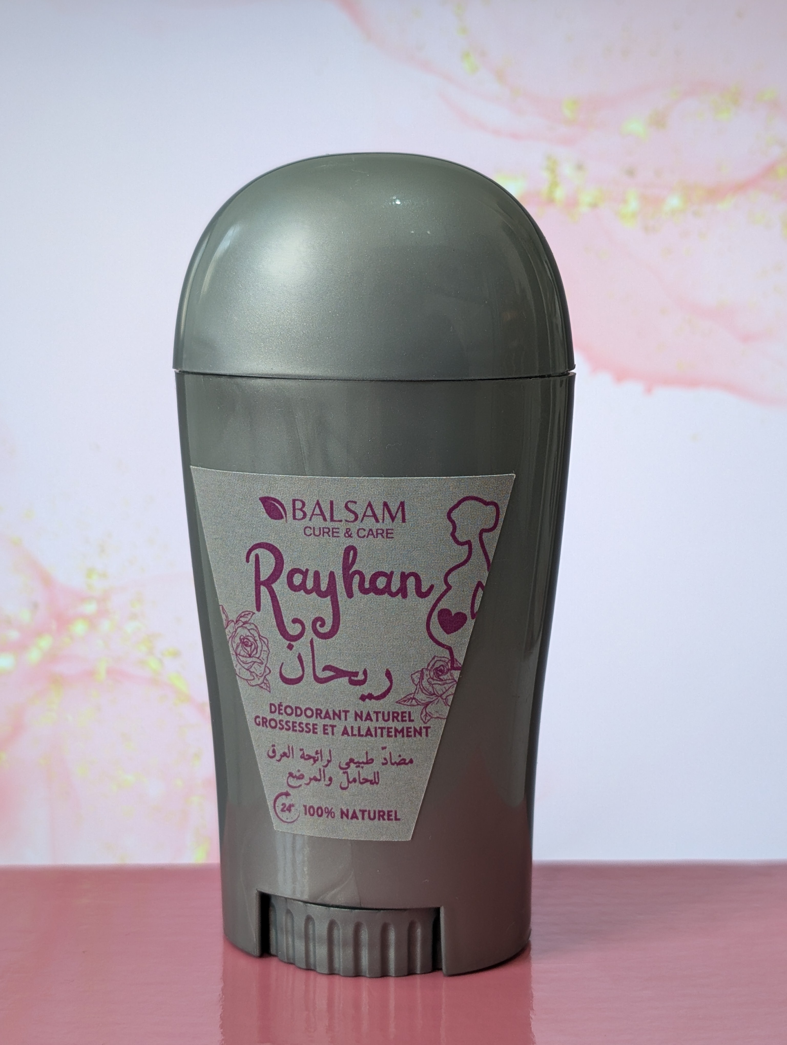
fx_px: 1482
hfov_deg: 29.7
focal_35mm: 49
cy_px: 522
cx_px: 394
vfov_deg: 38.9
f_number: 1.68
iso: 30
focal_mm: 6.9
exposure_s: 1/23.8
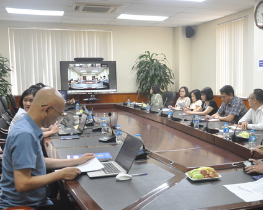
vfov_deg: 34.7
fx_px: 335
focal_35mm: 43
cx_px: 195
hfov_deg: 41.7
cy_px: 131
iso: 800
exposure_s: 1/60
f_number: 3.8
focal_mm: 18
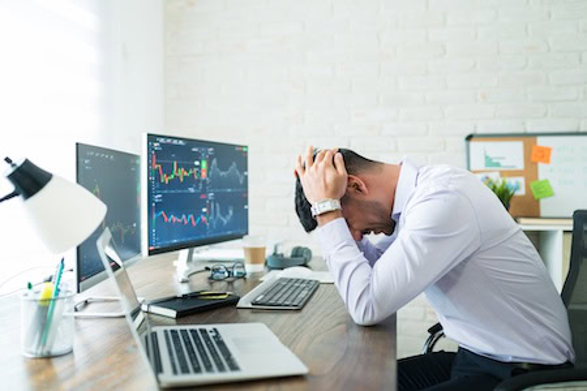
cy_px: 196
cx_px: 294
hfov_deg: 54.4
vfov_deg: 37.9
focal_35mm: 35
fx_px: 571
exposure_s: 1/100
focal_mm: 35
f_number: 1.8
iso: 800
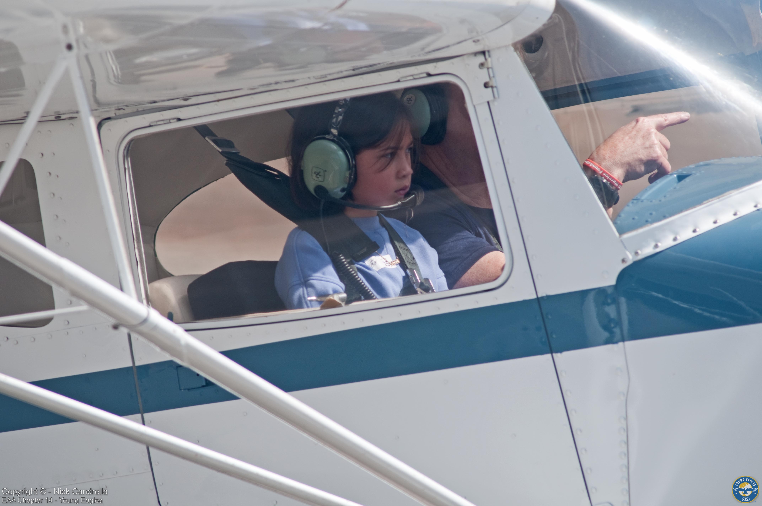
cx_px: 381
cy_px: 253
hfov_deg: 4.6
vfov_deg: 3.0
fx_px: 9513
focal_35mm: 450
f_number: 6.3
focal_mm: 300
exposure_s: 1/320
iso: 100
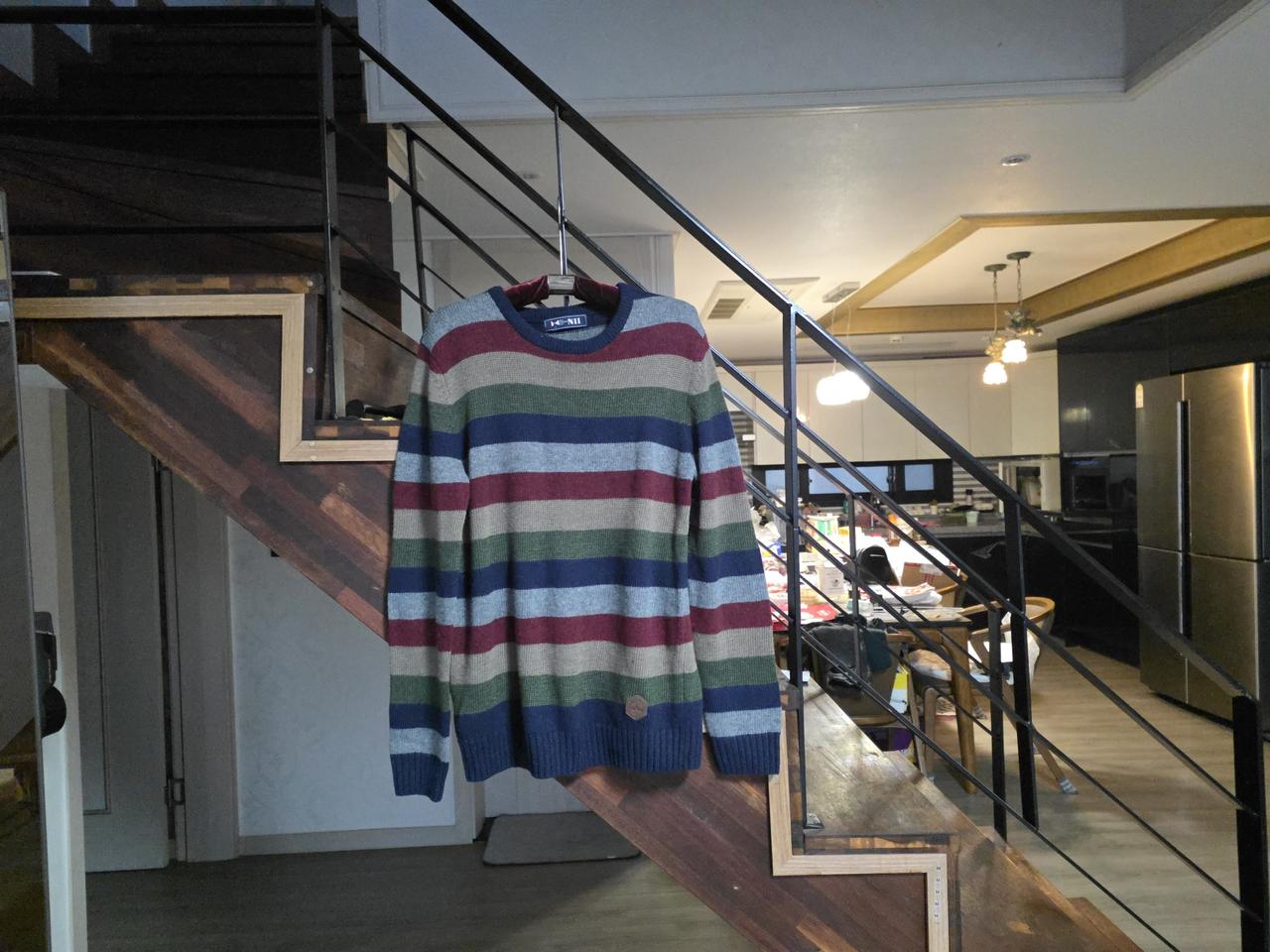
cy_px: 476
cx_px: 635
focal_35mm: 23
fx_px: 844
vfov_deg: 58.9
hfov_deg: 73.9
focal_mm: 6.25
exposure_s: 1/120
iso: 1600
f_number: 1.7
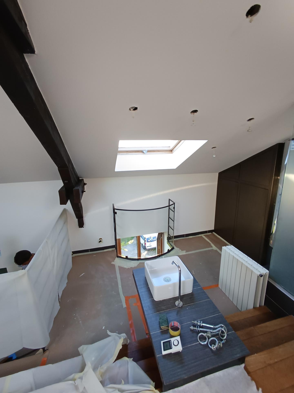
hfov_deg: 78.1
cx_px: 147
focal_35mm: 16
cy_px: 196
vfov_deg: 94.5
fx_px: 181
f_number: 2.2
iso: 221
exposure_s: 1/50
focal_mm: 1.65
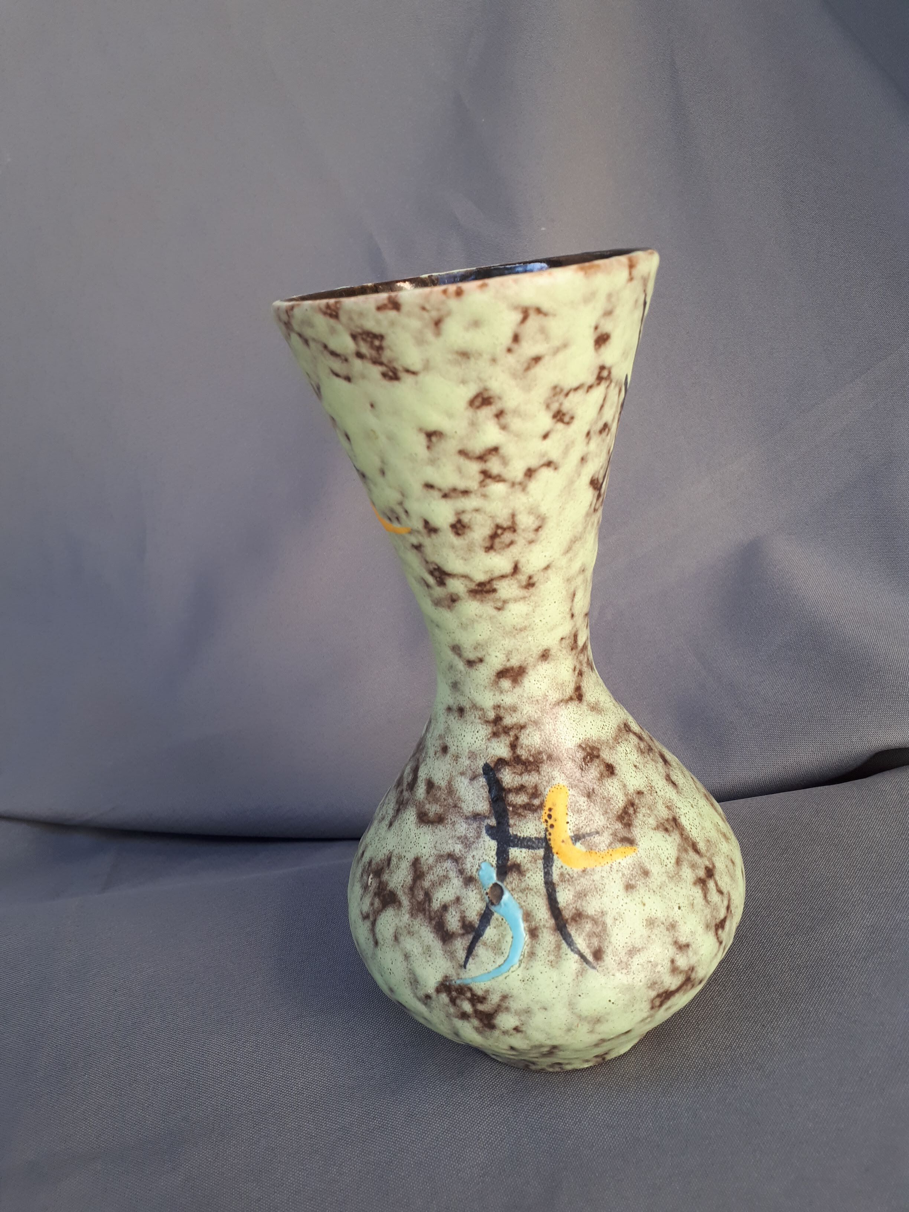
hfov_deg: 51.4
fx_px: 945
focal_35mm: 27
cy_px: 606
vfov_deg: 65.3
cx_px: 454
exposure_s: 1/100
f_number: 1.9
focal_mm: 3.6
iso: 64
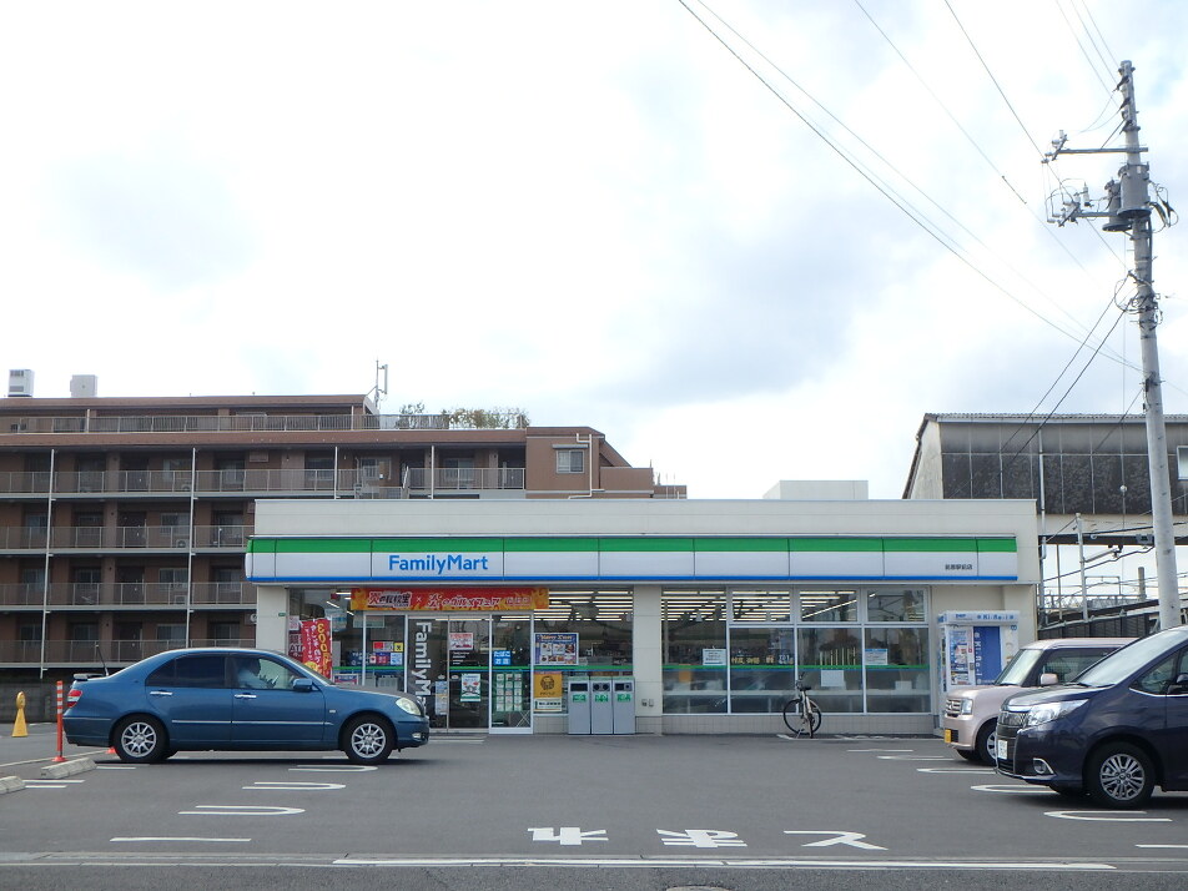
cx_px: 594
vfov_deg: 32.2
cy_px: 446
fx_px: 1544
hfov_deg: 42.1
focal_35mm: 45
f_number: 5.2
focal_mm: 8.1
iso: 125
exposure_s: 1/320
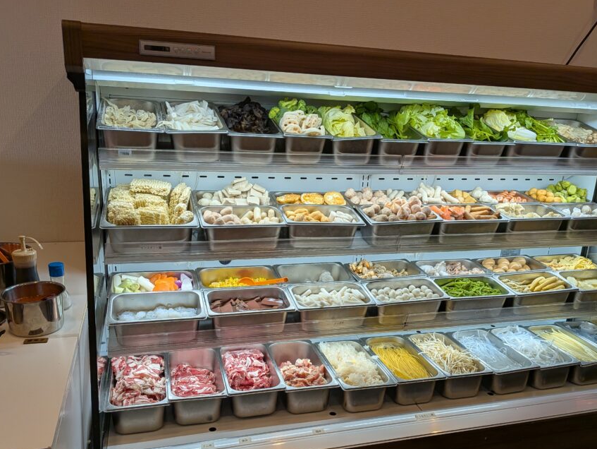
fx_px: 500
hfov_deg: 61.6
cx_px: 310
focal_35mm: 29
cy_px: 267
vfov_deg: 48.0
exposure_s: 1/173
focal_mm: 4.53
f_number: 1.7
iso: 29
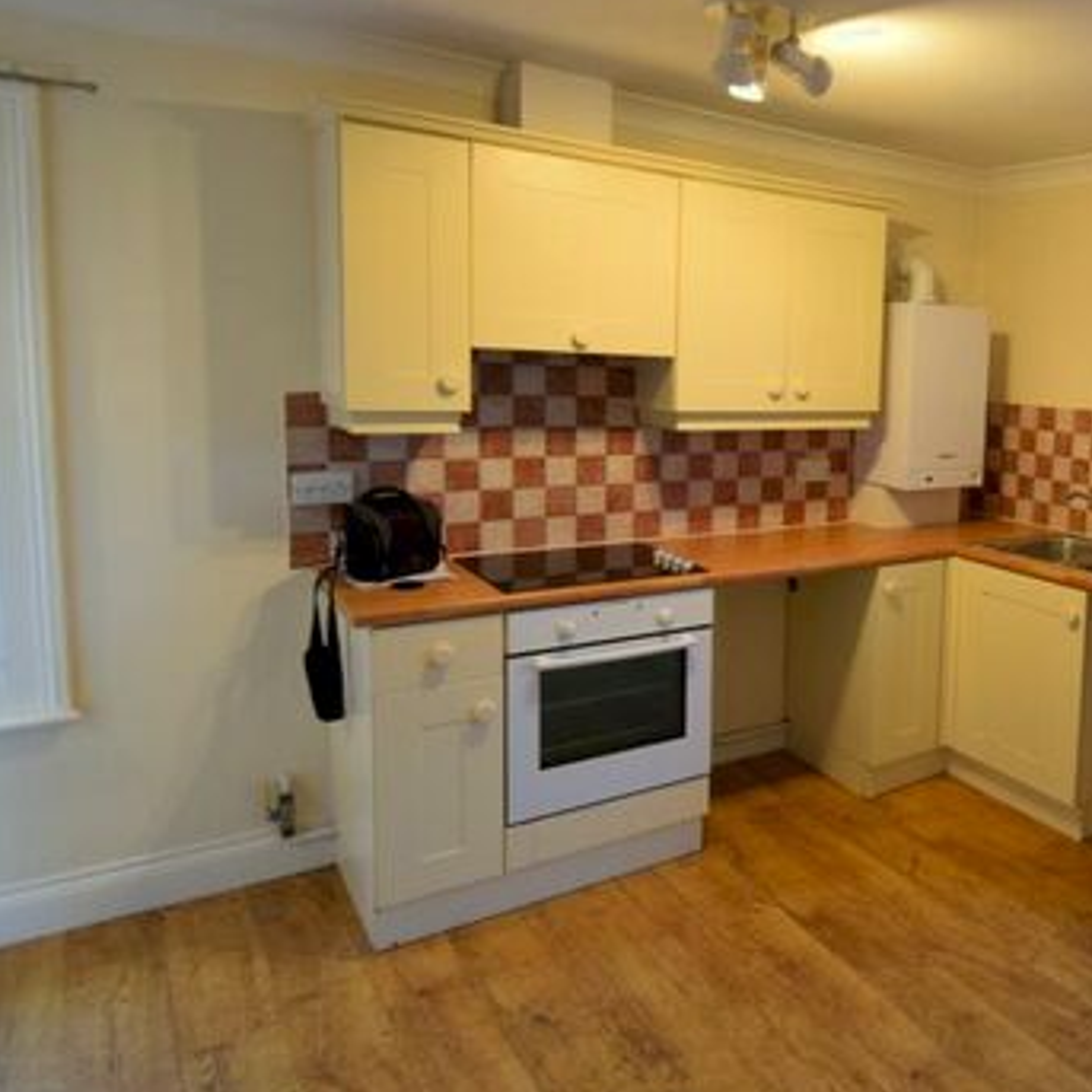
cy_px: 447
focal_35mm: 26
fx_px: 928
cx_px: 952
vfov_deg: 60.5
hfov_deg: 54.3
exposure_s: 1/60
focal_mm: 10
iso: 560
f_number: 4
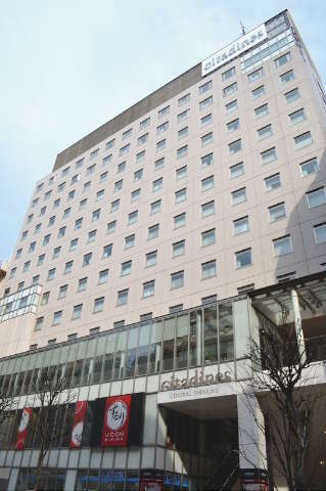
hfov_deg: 47.8
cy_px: 246
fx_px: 368
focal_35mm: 27
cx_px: 163
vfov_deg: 67.4
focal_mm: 18
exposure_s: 1/125
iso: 100
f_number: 10
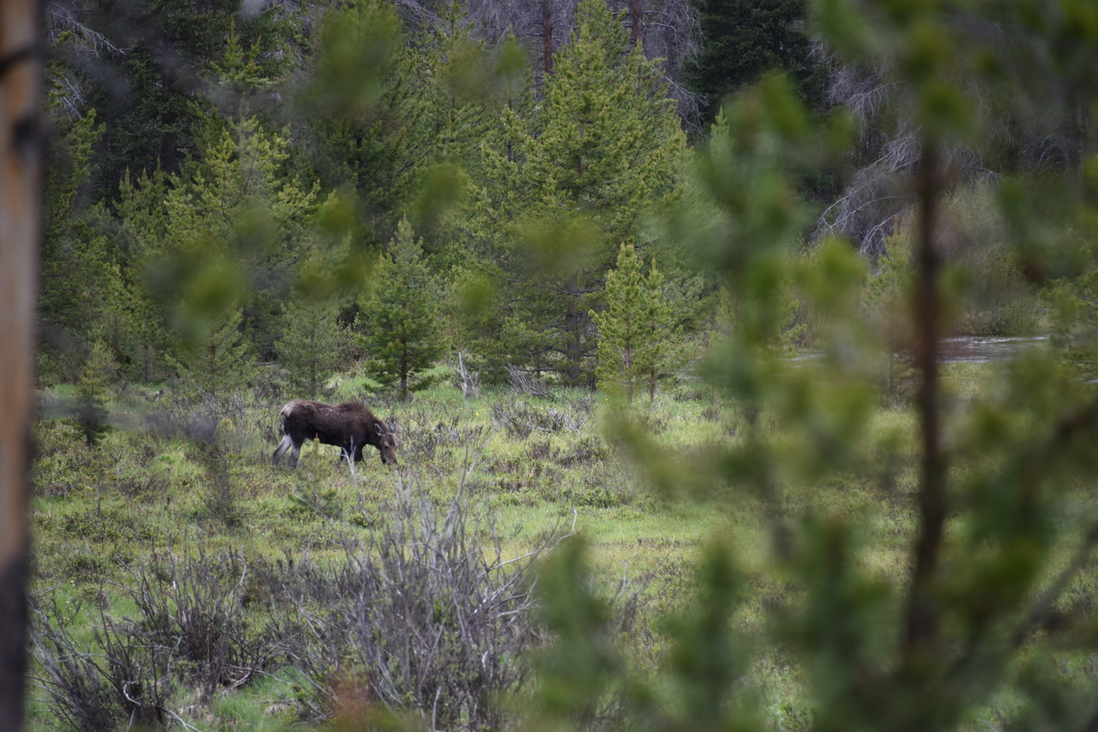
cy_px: 366
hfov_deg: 6.9
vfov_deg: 4.6
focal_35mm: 300
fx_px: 9151
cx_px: 549
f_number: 5.6
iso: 400
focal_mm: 300
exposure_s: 1/640
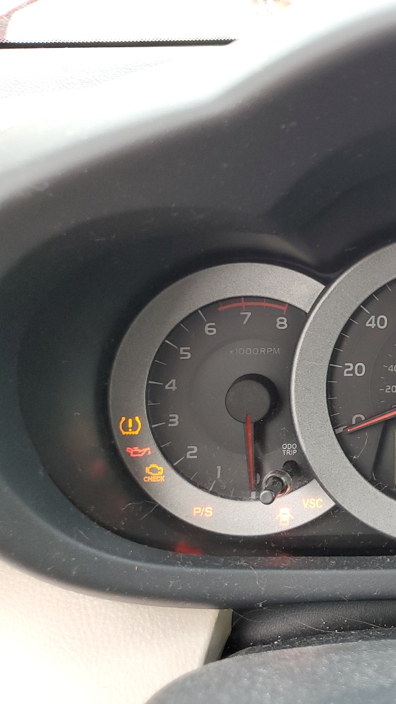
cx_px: 450
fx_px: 709
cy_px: 351
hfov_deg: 28.0
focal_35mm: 38
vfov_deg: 52.8
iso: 80
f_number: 1.5
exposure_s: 1/60.2
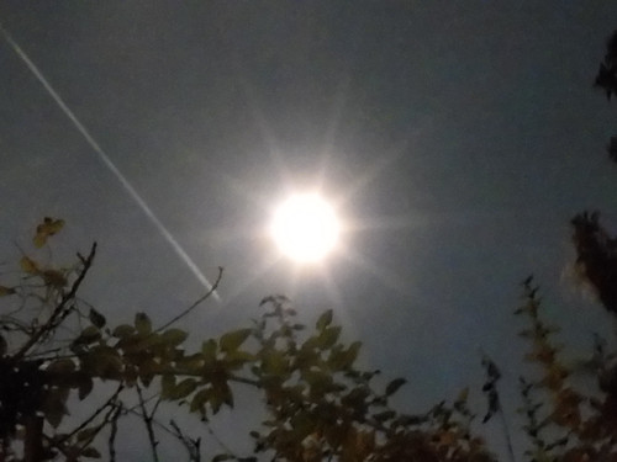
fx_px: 1462
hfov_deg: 23.8
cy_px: 231
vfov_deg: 18.0
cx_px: 308
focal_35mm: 82
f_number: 3.3
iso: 1600
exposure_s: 1
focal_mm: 4.9
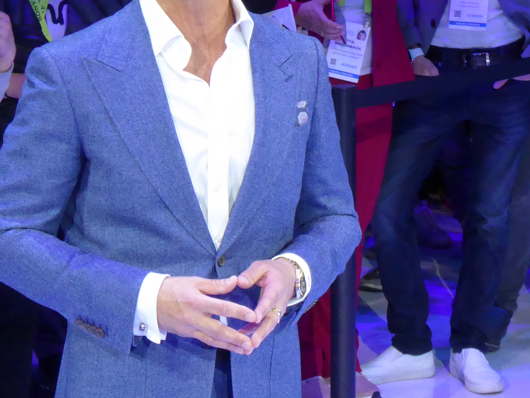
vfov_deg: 7.2
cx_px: 255
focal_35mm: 206
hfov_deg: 9.6
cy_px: 166
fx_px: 3154
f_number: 4.9
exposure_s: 1/125
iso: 500
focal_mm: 16.1
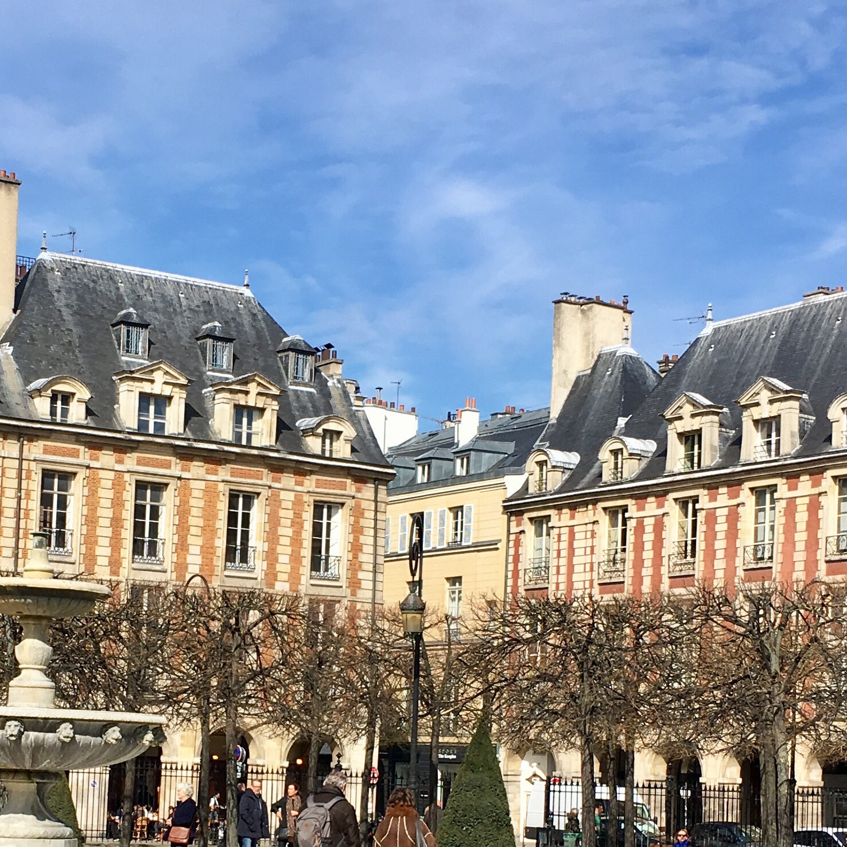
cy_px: 666
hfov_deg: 24.4
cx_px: 229
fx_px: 1938
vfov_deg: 24.3
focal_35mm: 70
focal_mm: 4.15
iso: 25
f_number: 2.2
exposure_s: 1/1479
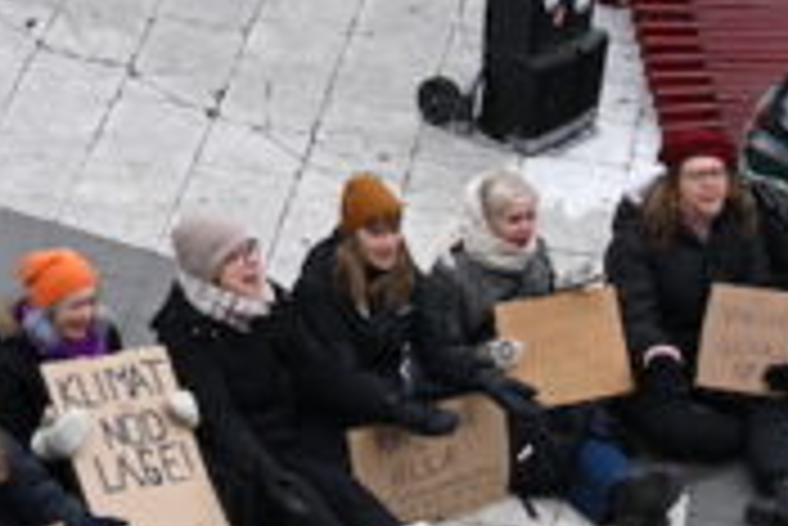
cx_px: -684
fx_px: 4075
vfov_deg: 7.4
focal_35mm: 186
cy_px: 153
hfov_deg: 10.3
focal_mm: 31
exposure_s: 1/125
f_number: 5
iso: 280
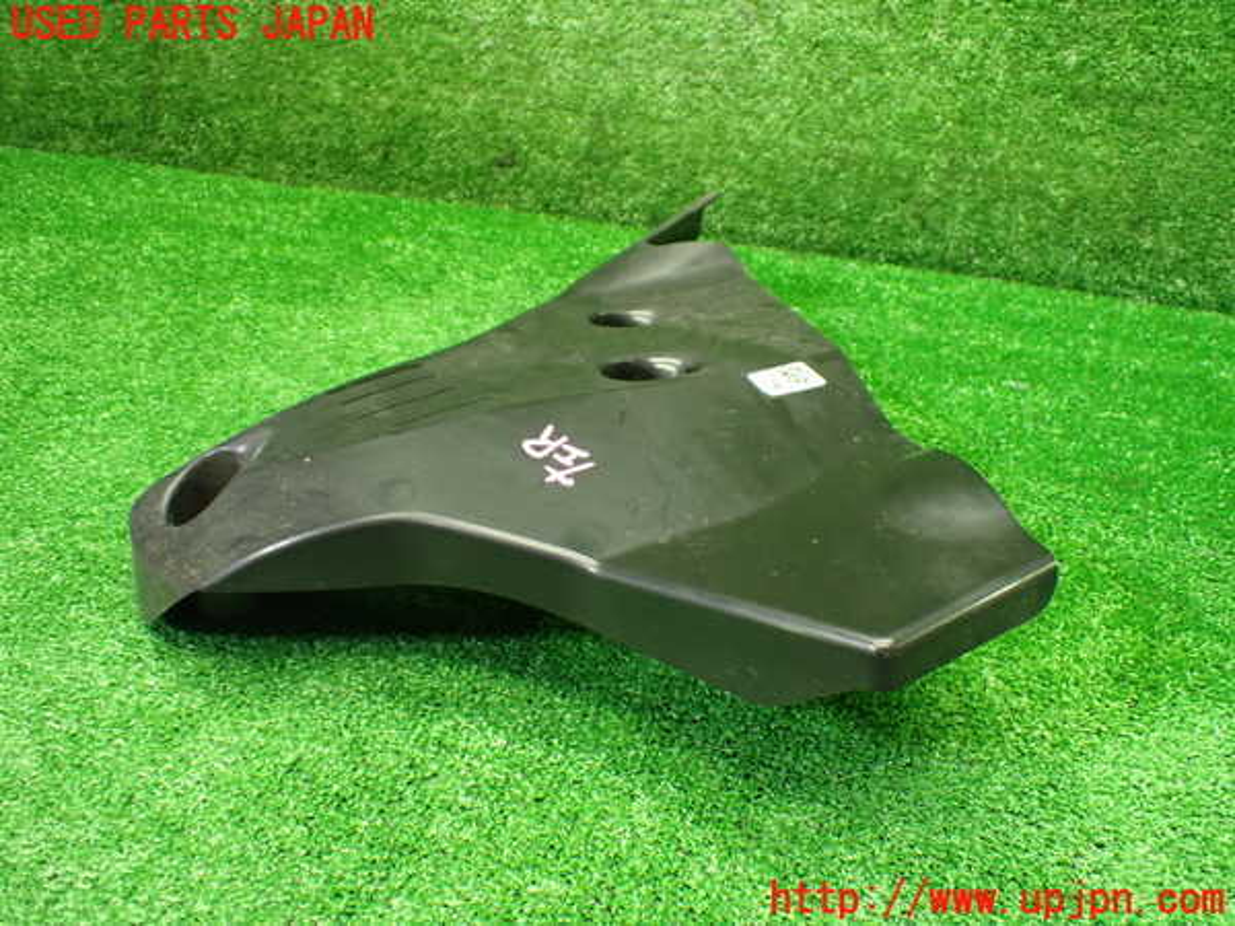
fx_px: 1070
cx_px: 618
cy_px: 463
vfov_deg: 46.8
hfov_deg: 60.0
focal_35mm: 30
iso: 800
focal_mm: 5.4
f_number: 2.3
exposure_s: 1/100
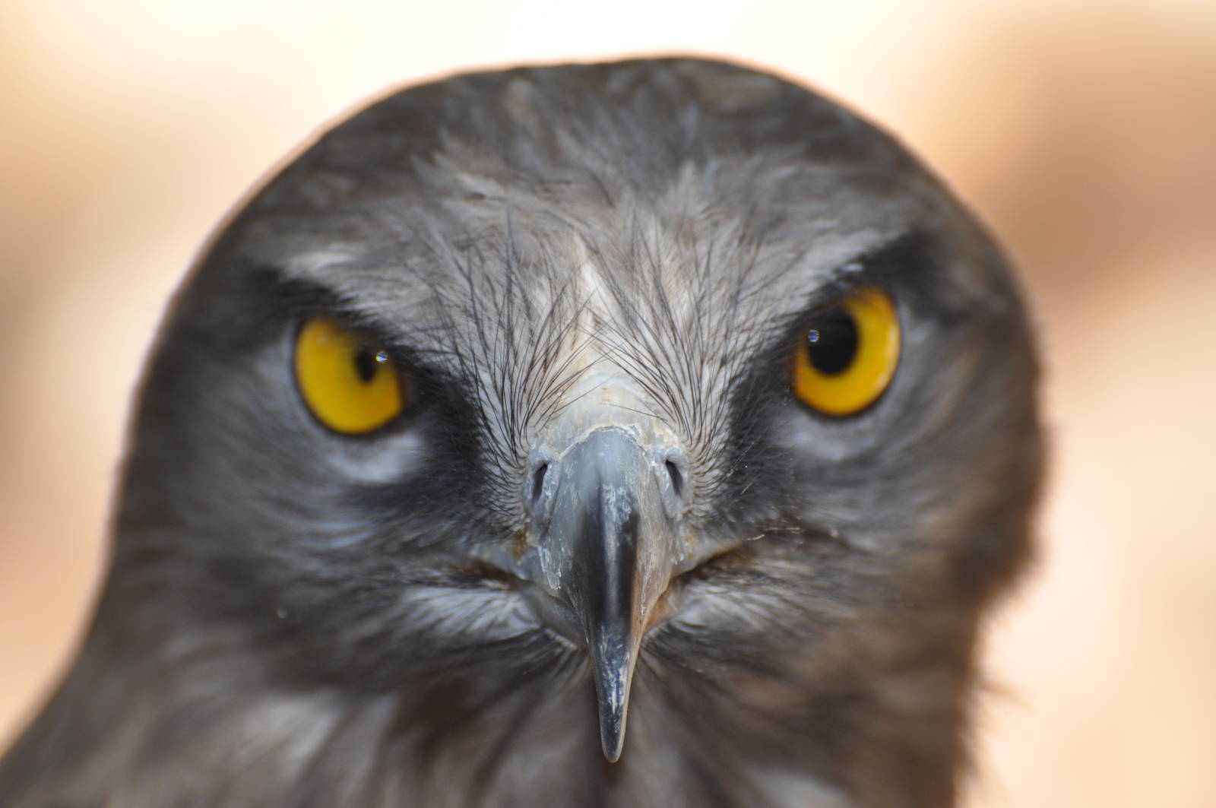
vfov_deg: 4.2
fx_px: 11134
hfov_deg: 6.3
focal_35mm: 330
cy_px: 404
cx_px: 608
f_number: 5.3
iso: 320
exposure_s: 1/200
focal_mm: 220
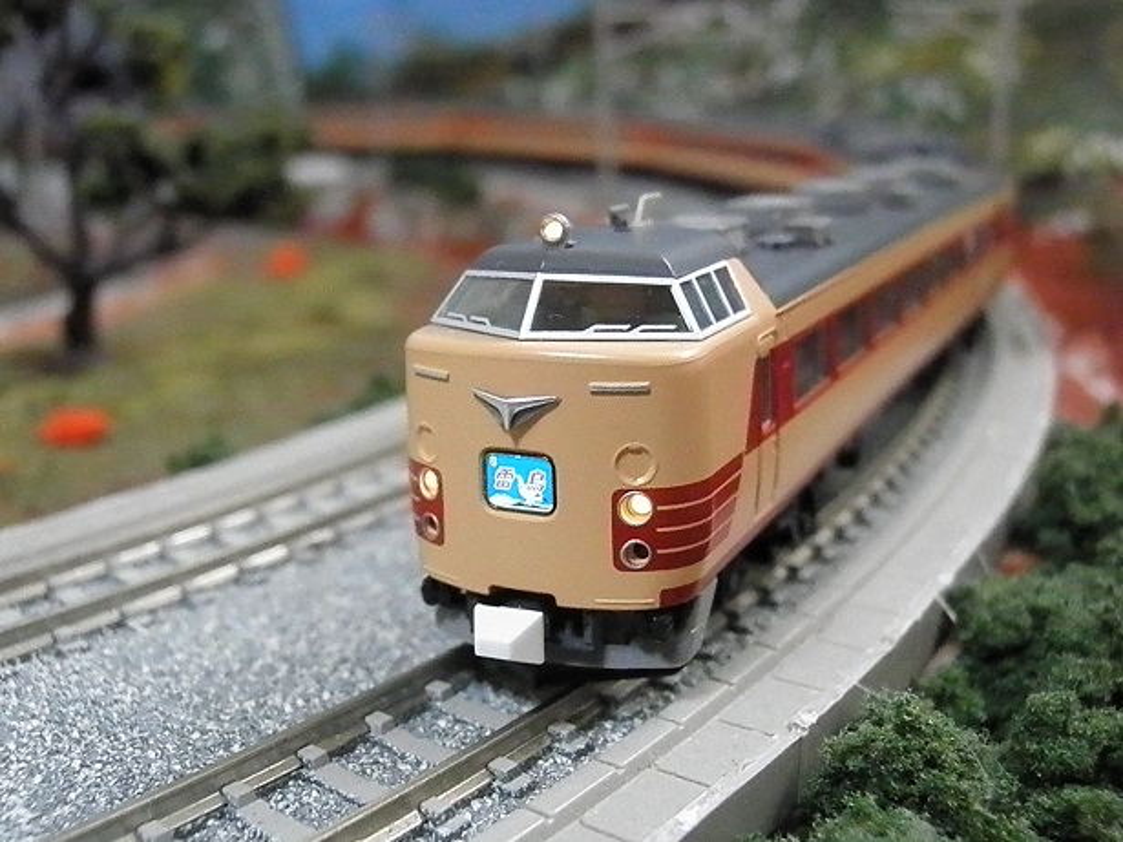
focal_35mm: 41
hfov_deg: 45.8
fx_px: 1330
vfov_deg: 35.1
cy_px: 421
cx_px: 562
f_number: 3.9
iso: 3200
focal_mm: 7.3
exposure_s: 1/80
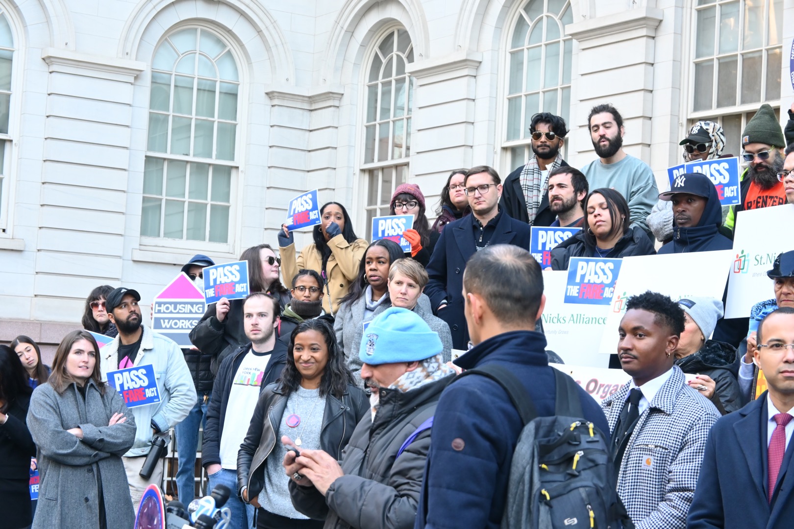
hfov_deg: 27.0
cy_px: 264
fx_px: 1654
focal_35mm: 75
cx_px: 397
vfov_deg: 18.2
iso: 1000
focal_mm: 50
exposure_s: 1/125
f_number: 6.3
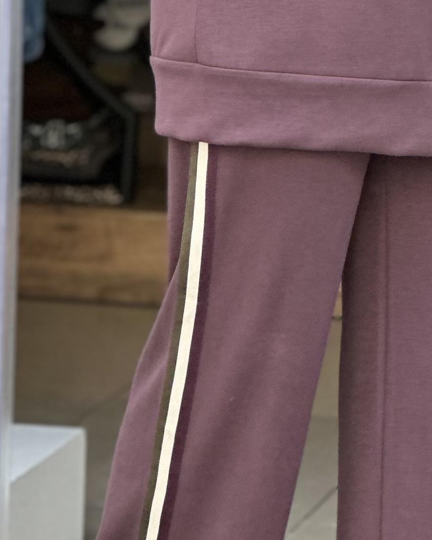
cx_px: 472
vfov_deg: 7.1
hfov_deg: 5.7
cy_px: -64
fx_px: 4348
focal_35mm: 272
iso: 32
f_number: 2.8
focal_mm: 9
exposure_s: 1/121
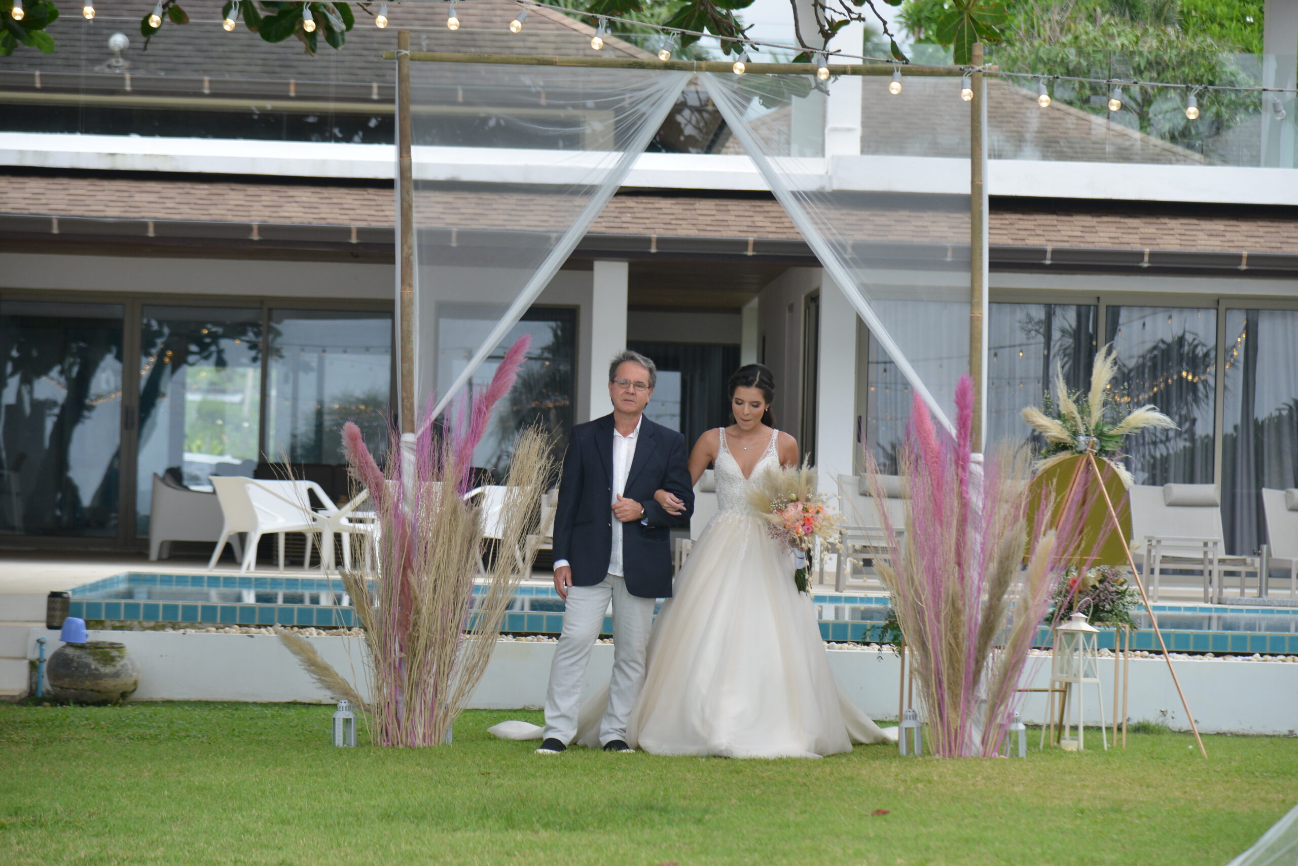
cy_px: 433
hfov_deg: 17.1
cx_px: 649
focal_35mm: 120
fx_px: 4327
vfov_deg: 11.4
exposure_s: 1/125
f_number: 4
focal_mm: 120
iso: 640
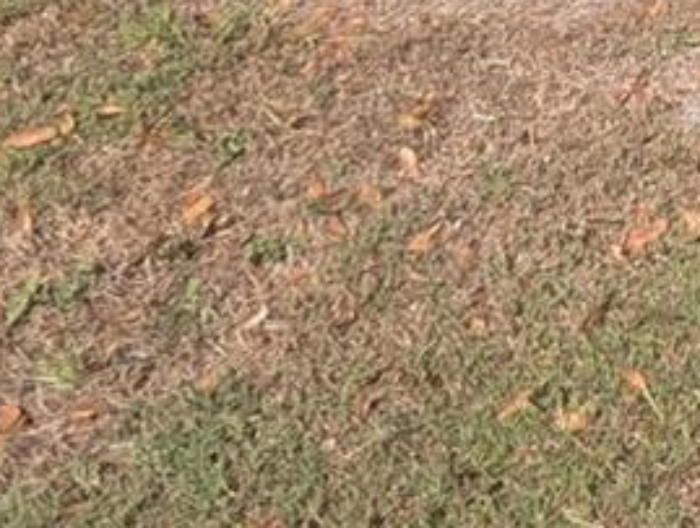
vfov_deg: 15.7
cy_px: -572
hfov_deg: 22.6
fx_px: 1439
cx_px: 1038
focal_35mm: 71
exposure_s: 1/3257
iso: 50
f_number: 1.7
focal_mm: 2.02
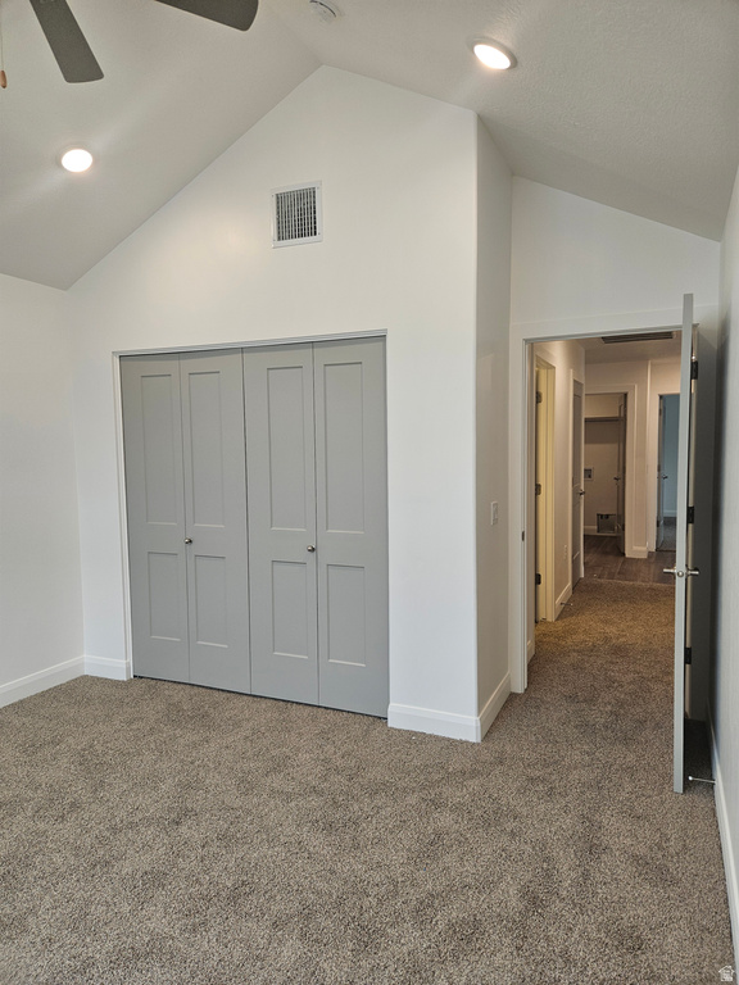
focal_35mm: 23
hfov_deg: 58.9
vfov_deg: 73.9
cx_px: 370
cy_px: 492
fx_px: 655
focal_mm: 5.4
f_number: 1.8
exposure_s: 1/120
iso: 64
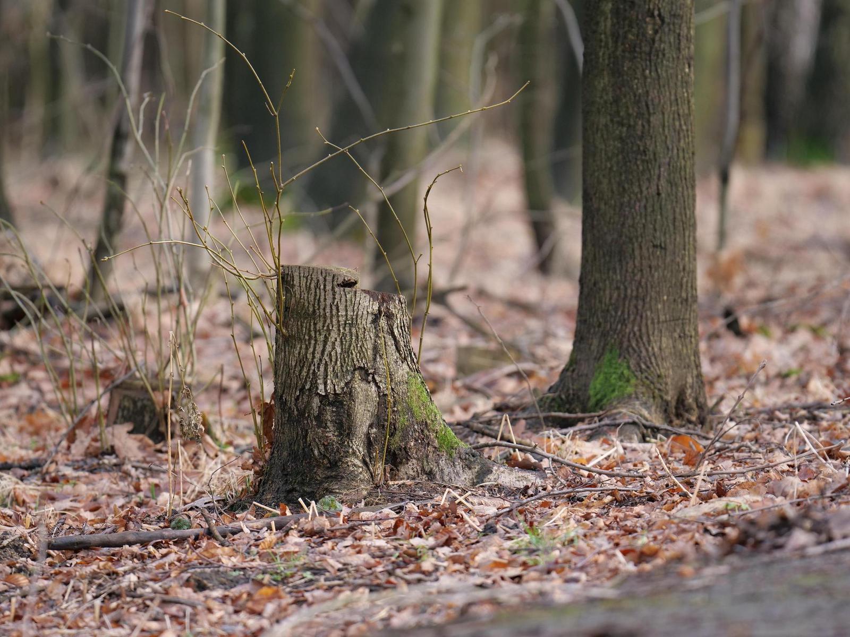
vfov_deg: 3.7
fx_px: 9822
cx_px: 425
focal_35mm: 400
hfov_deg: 5.0
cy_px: 318
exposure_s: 1/500
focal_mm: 200
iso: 400
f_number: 2.8
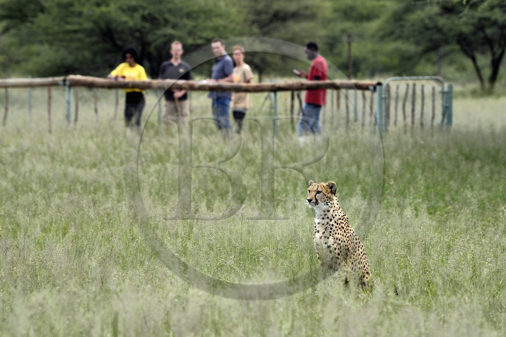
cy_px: 168
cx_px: 253
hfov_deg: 10.3
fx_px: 2810
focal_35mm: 200
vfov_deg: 6.9
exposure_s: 1/800
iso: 400
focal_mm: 200
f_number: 5.6
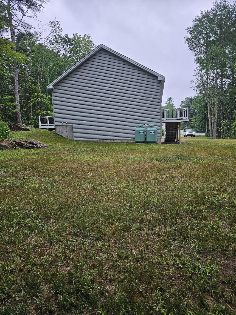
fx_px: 209
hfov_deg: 58.9
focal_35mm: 23
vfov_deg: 73.9
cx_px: 118
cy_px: 158
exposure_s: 1/180
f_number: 1.7
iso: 25
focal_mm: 6.3
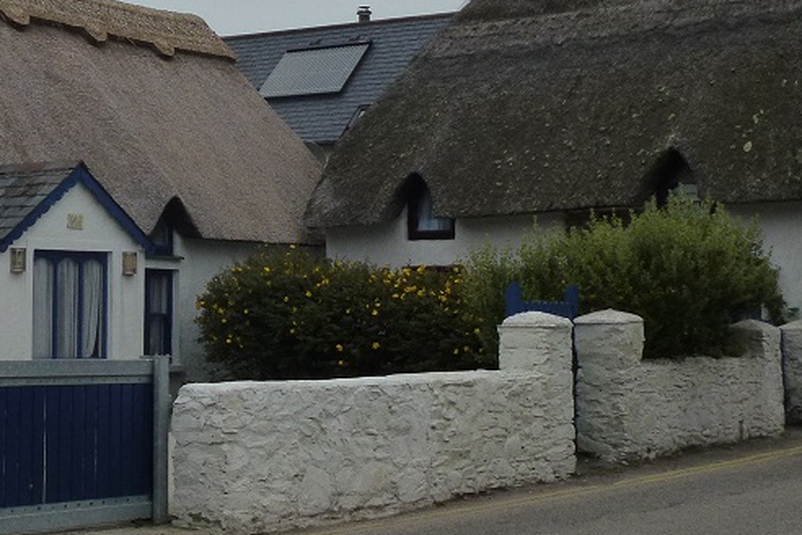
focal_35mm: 78
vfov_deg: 17.2
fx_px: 1738
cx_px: 179
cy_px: 41
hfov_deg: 25.6
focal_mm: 6.4
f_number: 4
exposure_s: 1/320
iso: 160
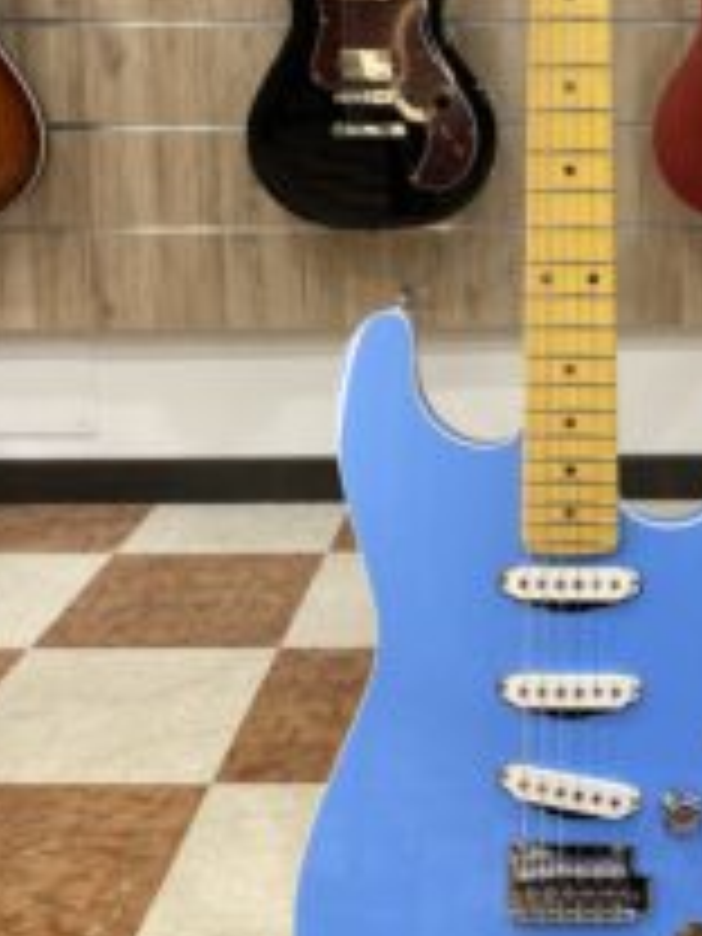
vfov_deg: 37.6
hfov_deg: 28.4
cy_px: 284
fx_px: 1352
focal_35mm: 50
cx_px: 572
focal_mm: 4.25
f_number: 1.8
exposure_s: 1/50
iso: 80
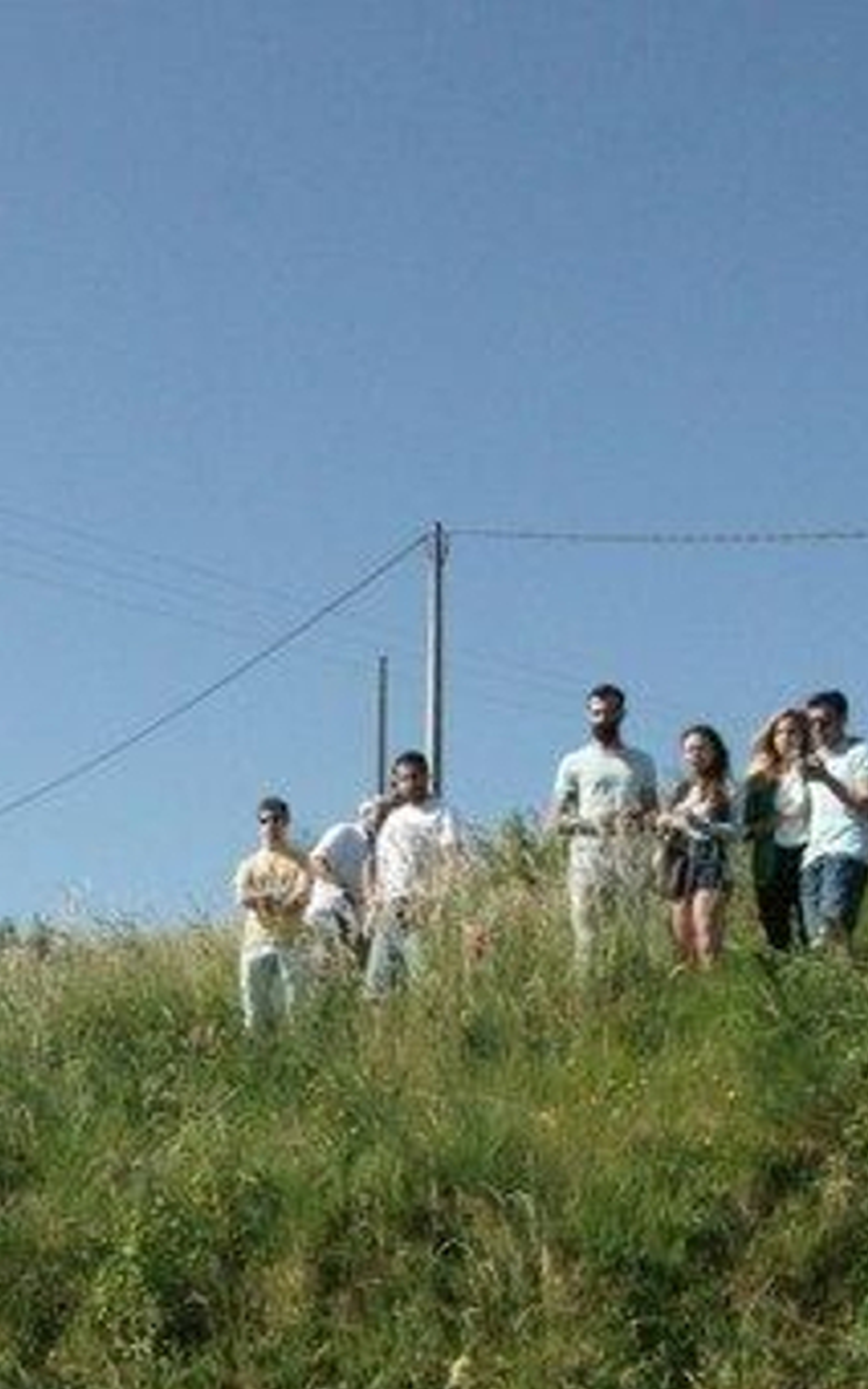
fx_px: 1969
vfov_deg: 35.2
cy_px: 1388
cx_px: -3
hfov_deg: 23.8
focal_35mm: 52
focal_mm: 17
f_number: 8
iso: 800
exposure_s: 1/1600
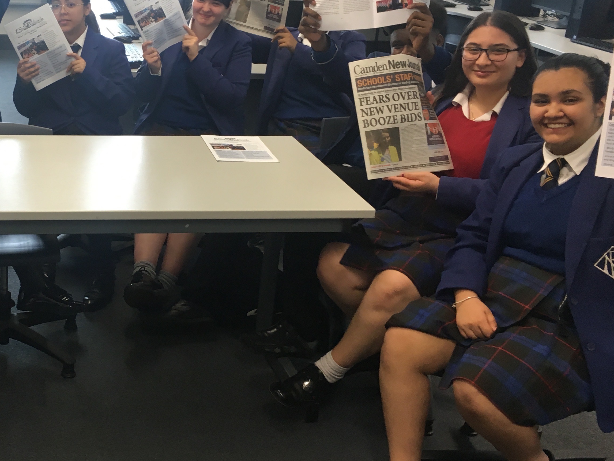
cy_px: 199
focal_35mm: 51
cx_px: 87
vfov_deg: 28.5
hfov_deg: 35.7
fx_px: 905
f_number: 2.2
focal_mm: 4.15
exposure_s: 1/33
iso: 80
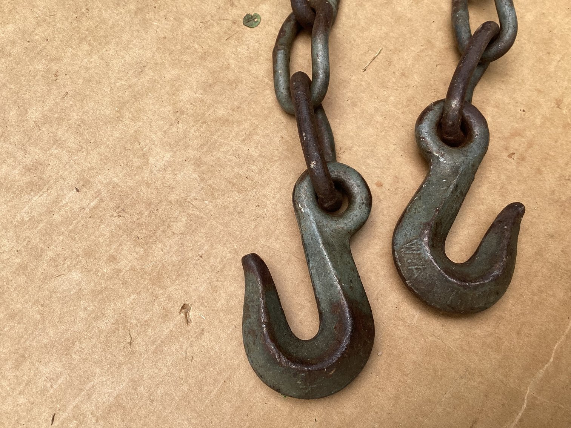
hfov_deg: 58.3
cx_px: 286
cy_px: 214
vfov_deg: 45.4
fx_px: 511
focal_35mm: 31
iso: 25
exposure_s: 1/384
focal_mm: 3.3
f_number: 2.4
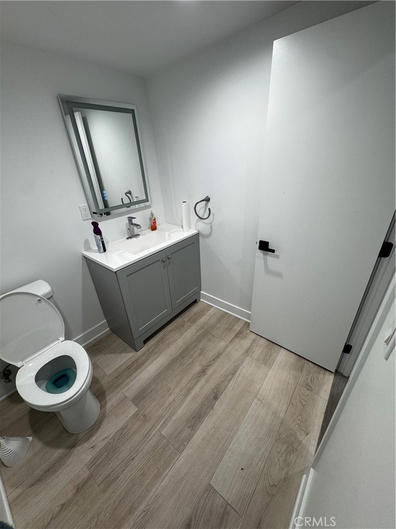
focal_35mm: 14
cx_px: 198
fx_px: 214
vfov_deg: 102.1
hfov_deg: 85.7
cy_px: 264
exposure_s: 1/120
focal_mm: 2.22
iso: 100
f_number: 2.2
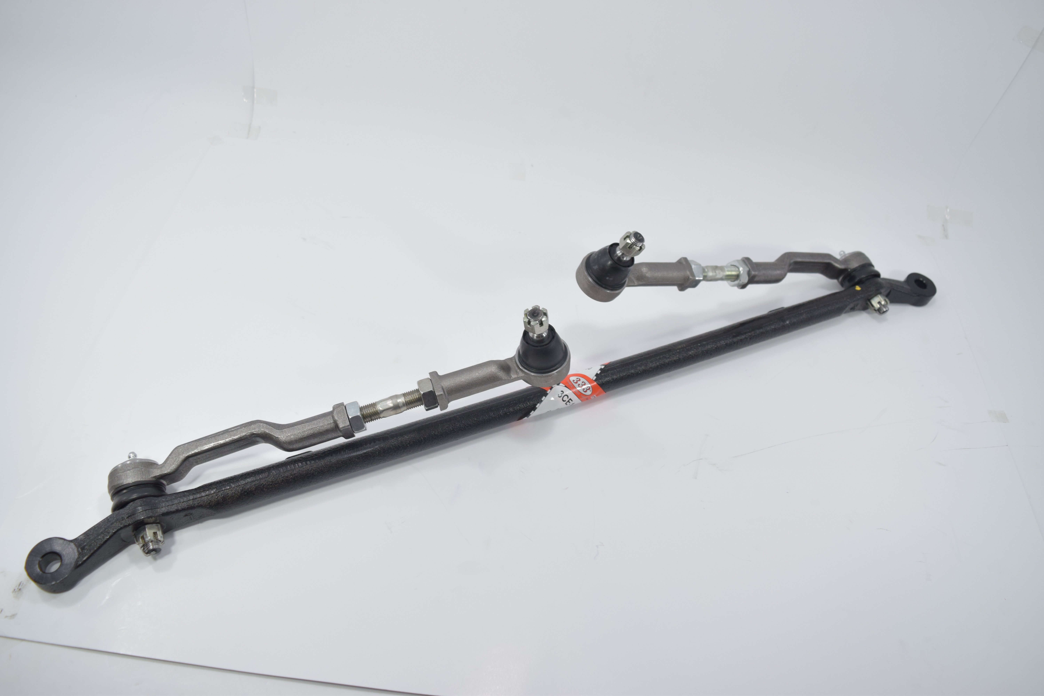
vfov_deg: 47.9
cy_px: 348
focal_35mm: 27
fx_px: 783
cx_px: 522
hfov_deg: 67.4
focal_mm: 18
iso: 500
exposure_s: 1/200
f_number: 4.5
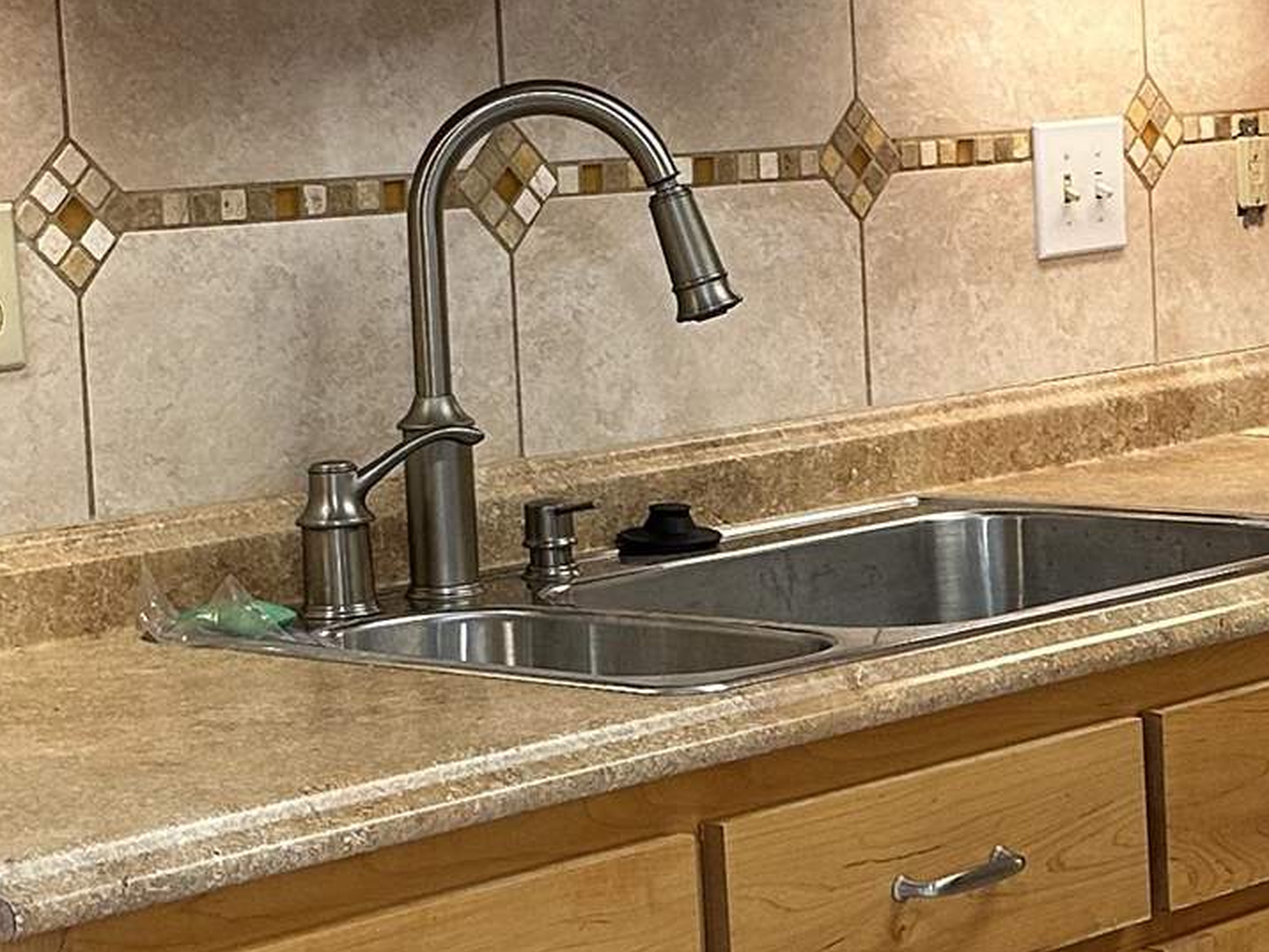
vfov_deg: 14.4
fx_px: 3776
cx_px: 1003
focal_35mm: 103
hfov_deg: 18.9
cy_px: 477
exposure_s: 1/120
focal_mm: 6.86
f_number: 1.78
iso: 200
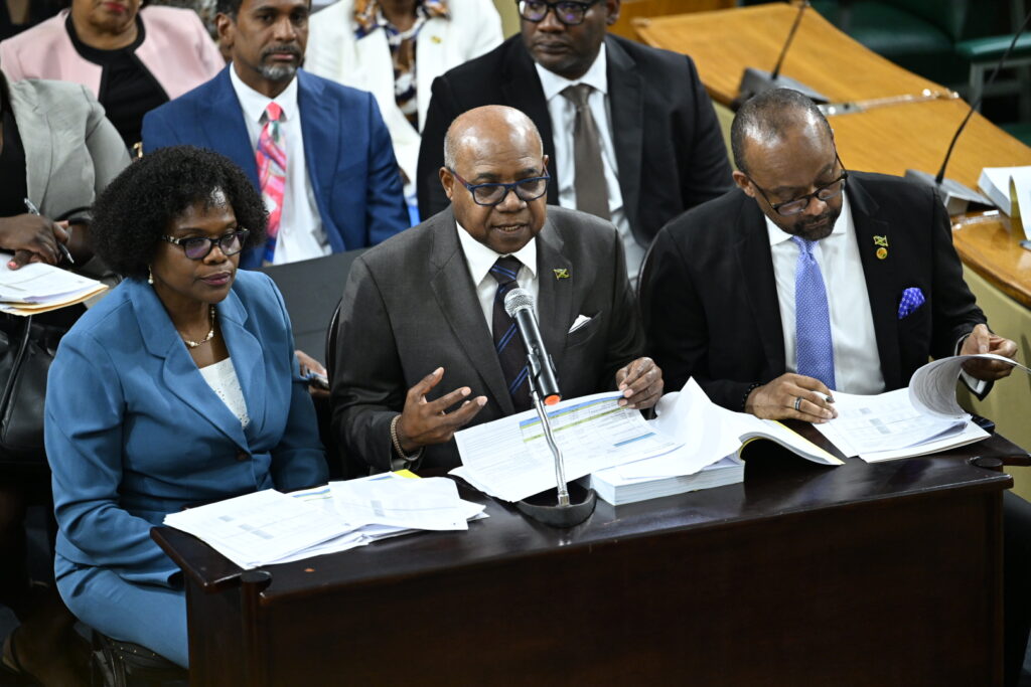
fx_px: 5442
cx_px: 516
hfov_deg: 10.8
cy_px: 344
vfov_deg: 7.2
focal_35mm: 190
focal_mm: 190
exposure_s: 1/250
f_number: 2.8
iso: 3200
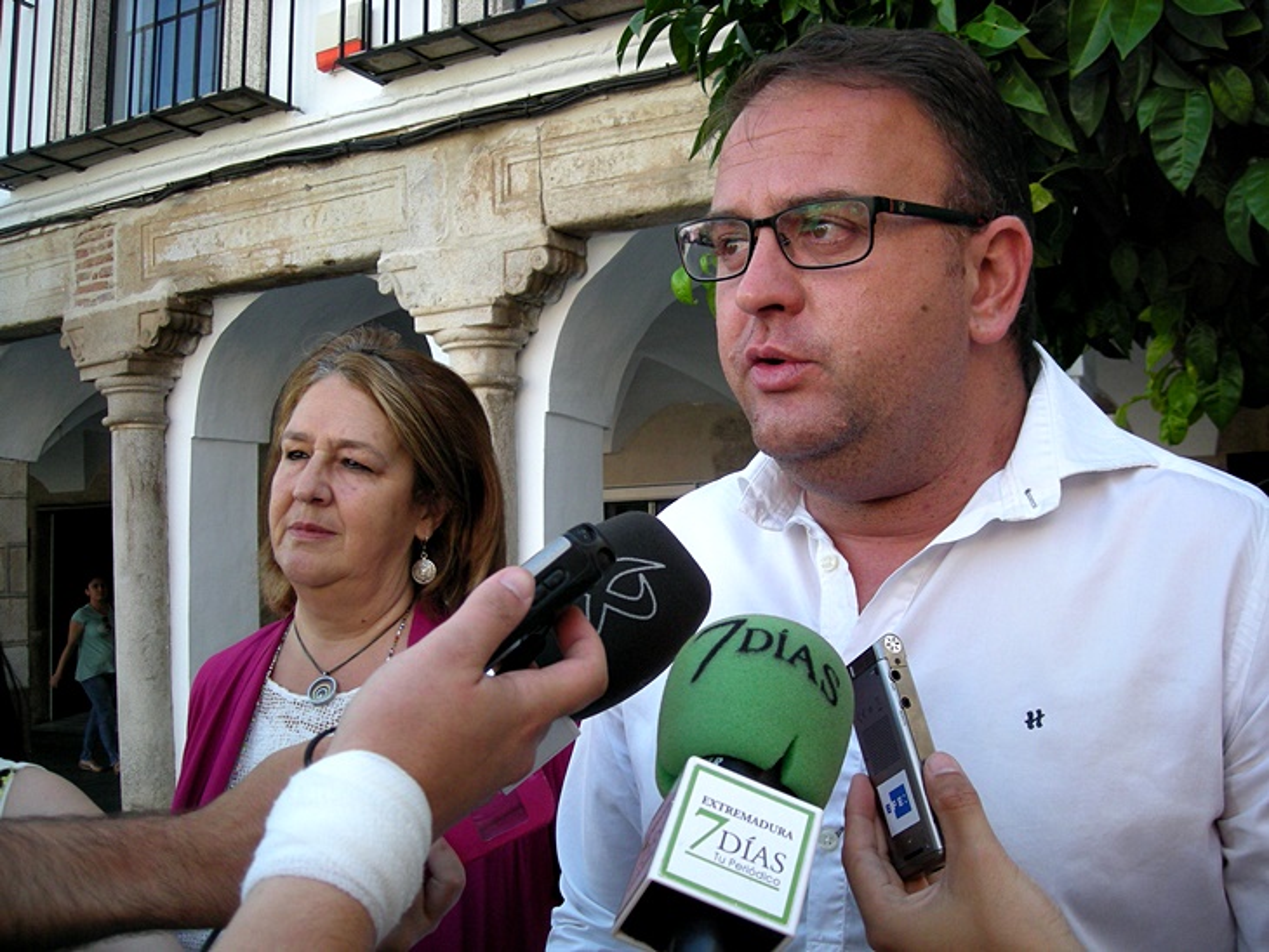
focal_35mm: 35
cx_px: 634
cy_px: 476
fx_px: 1283
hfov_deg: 52.6
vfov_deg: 40.7
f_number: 2.8
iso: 123
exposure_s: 1/270
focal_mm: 5.7
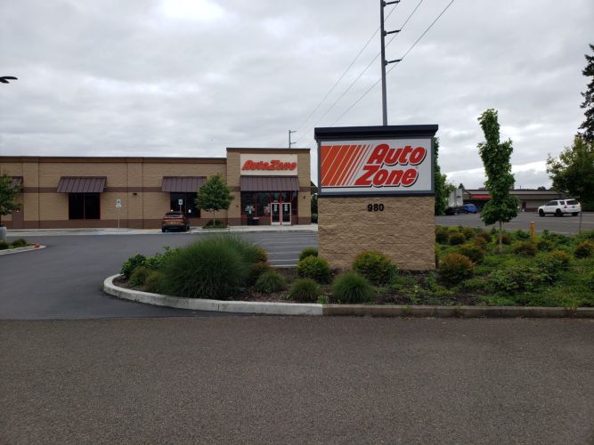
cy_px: 222
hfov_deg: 67.3
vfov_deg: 53.0
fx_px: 446
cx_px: 297
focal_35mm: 26
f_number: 2.4
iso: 50
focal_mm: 4.3
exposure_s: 1/1050
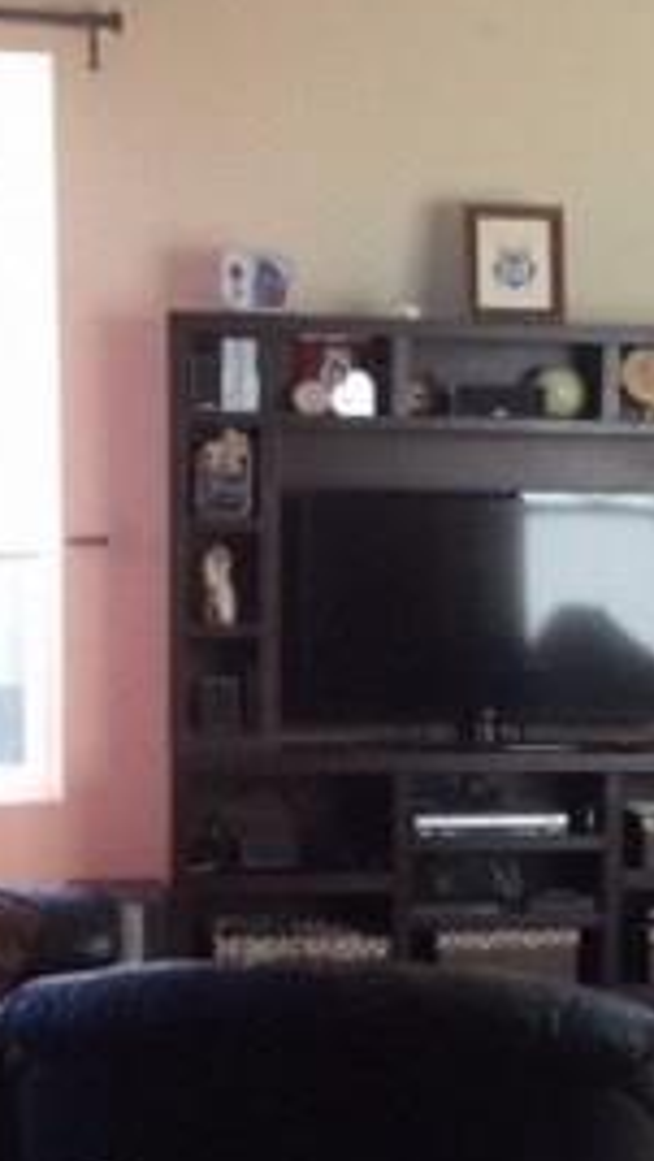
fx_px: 2556
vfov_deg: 25.5
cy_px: 771
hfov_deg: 14.4
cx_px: 593
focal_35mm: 83
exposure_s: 1/120
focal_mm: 3.3
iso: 64
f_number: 2.4
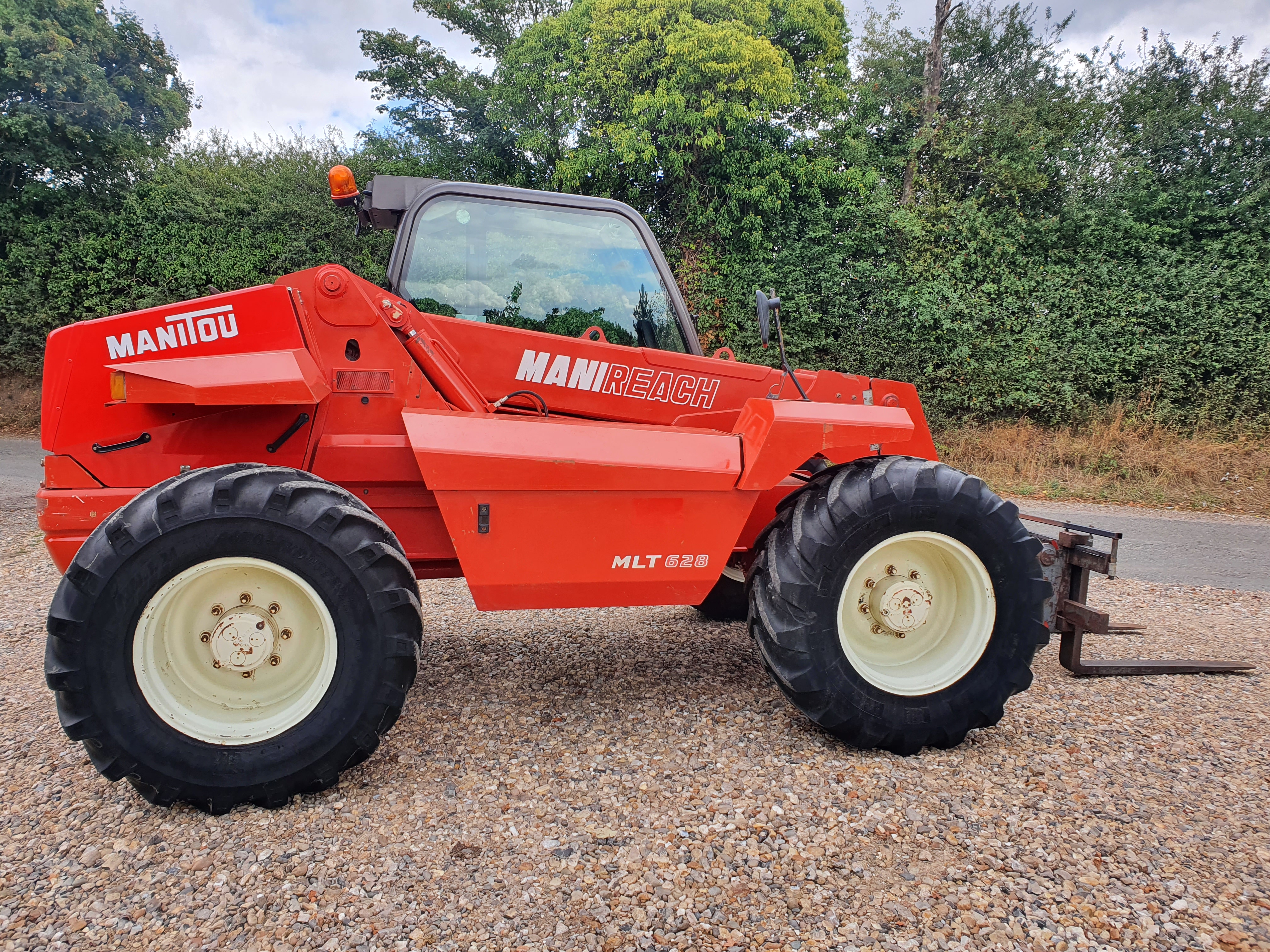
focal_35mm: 26
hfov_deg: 67.3
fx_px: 954
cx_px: 635
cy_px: 476
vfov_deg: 53.1
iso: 50
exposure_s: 1/233
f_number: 2.4
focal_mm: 4.32
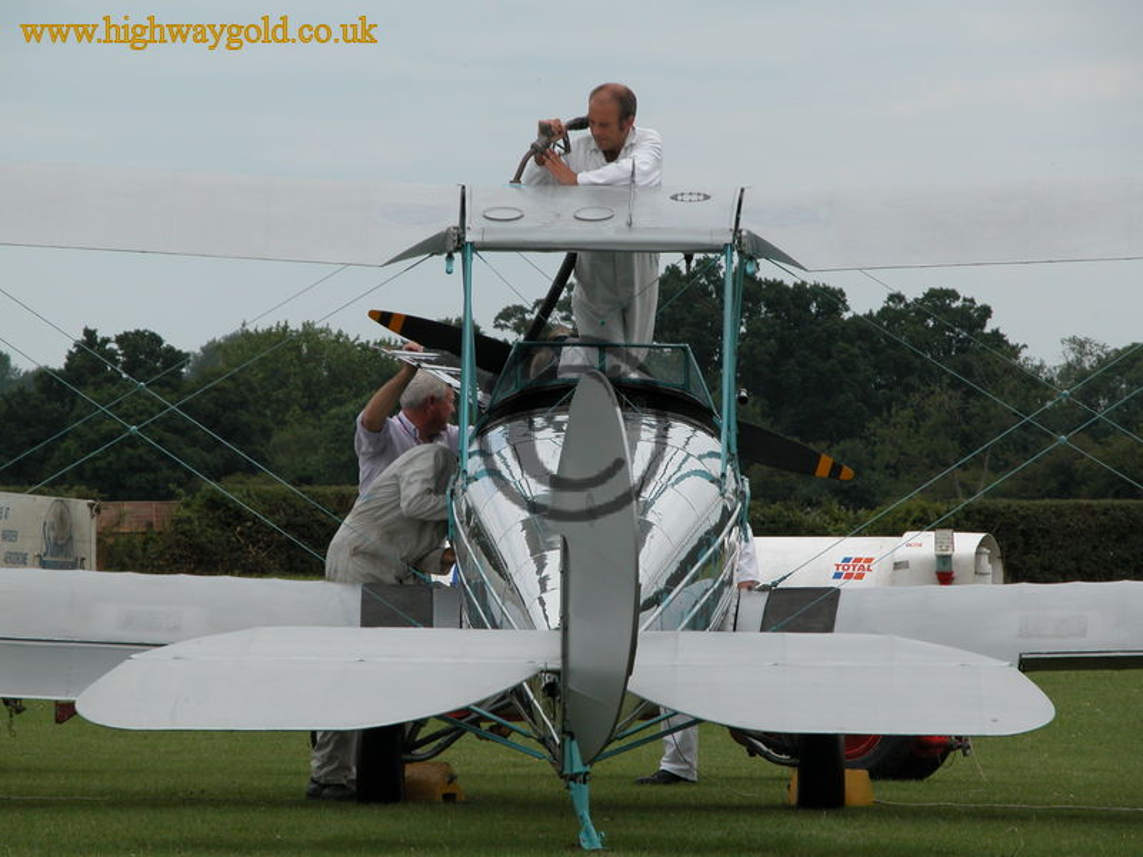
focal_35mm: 223
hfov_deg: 8.9
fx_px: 7363
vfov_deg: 6.7
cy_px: 428
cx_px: 572
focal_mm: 56.7
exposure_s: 1/466
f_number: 5.8
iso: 100
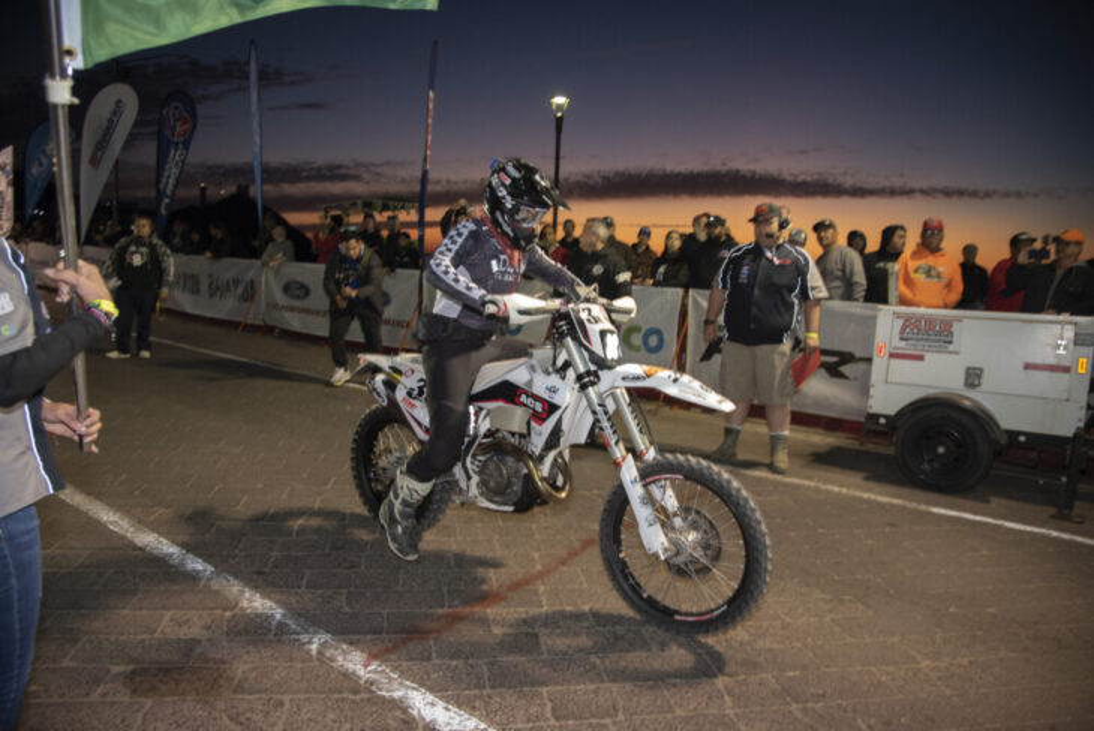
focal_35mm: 24
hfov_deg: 73.7
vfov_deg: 53.2
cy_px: 366
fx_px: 730
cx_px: 547
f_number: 4
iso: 1800
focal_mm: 24
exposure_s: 1/250
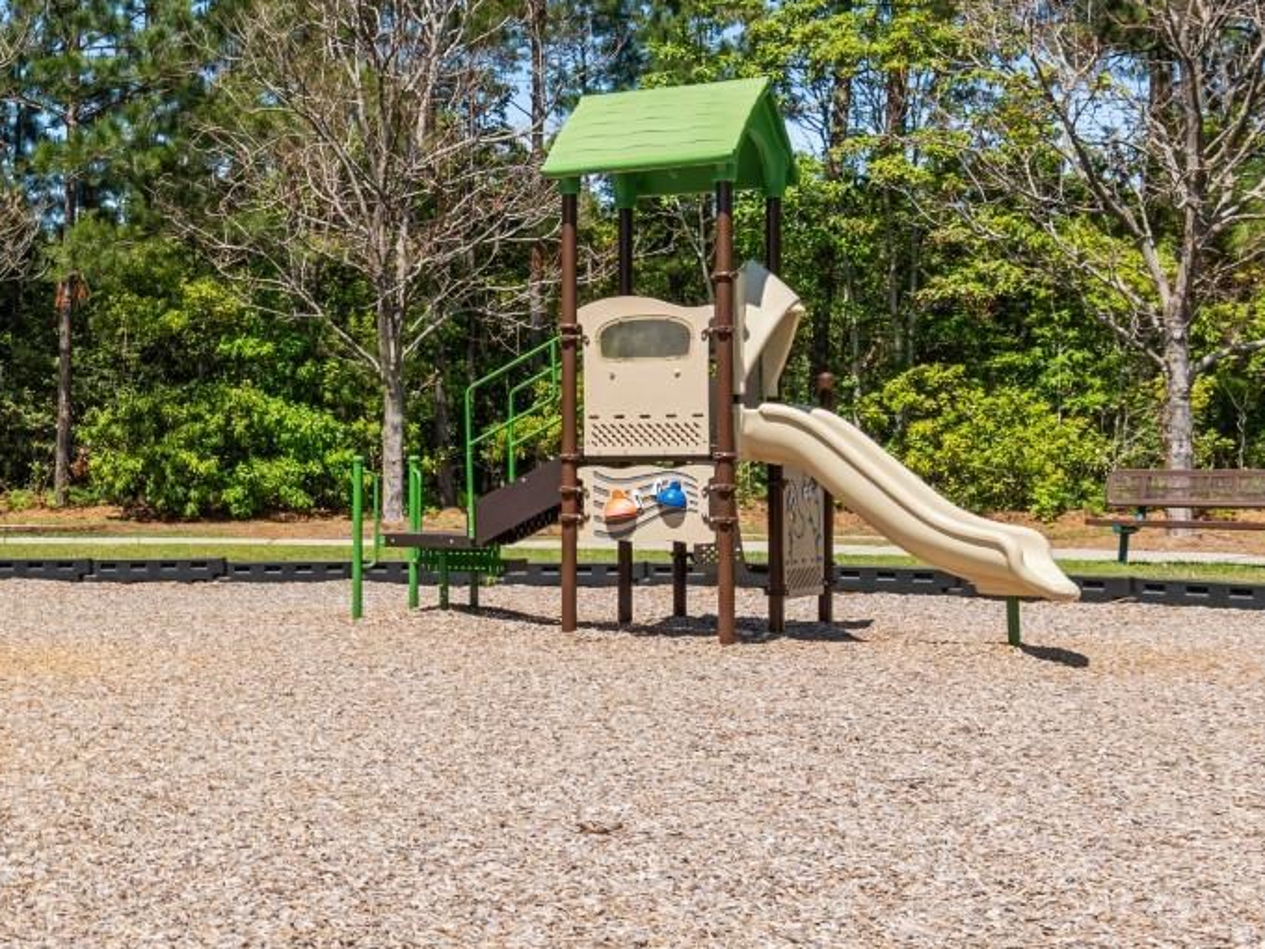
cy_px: 439
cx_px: -89
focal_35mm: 55
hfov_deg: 31.4
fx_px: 2010
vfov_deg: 26.6
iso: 100
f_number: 9
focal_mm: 16
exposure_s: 1/320
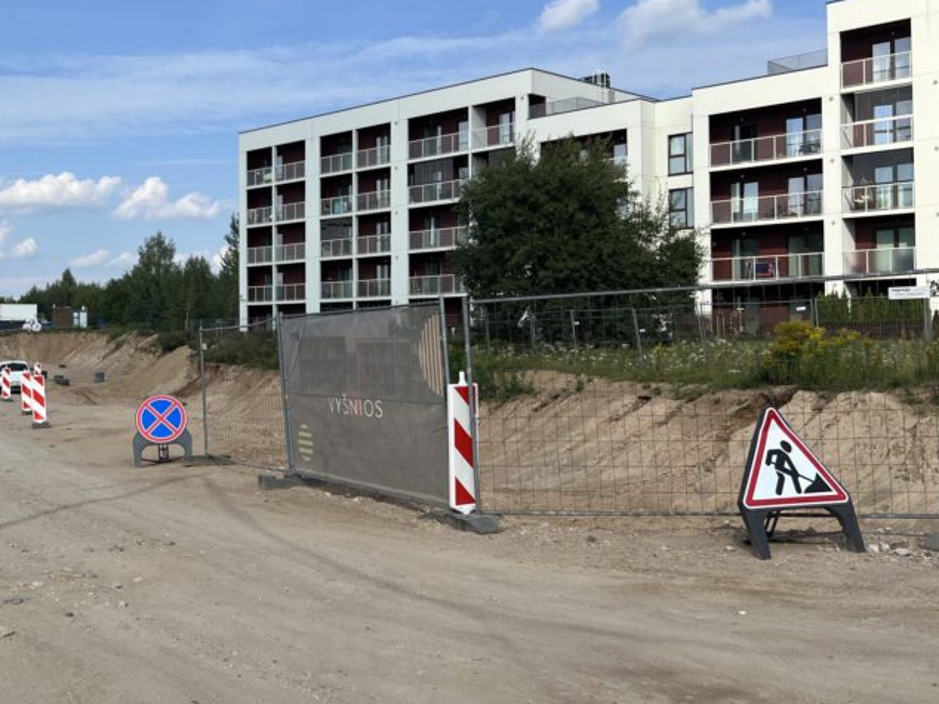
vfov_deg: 34.3
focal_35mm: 42
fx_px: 1139
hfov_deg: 42.9
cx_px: 196
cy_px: 301
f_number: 1.5
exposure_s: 1/4630
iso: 50
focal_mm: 5.7
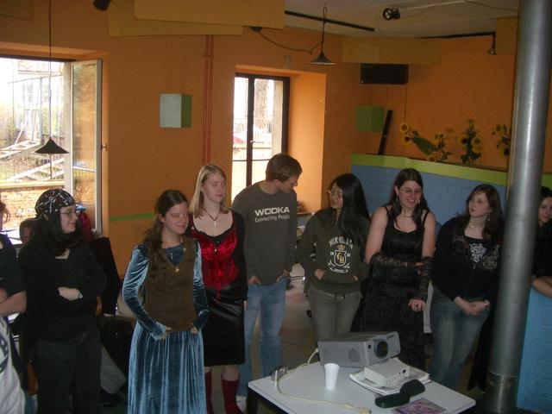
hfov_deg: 52.6
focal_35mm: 35
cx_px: 276
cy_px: 207
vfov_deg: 40.7
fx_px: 558
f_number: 2.6
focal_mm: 5.8
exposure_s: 1/60
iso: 100
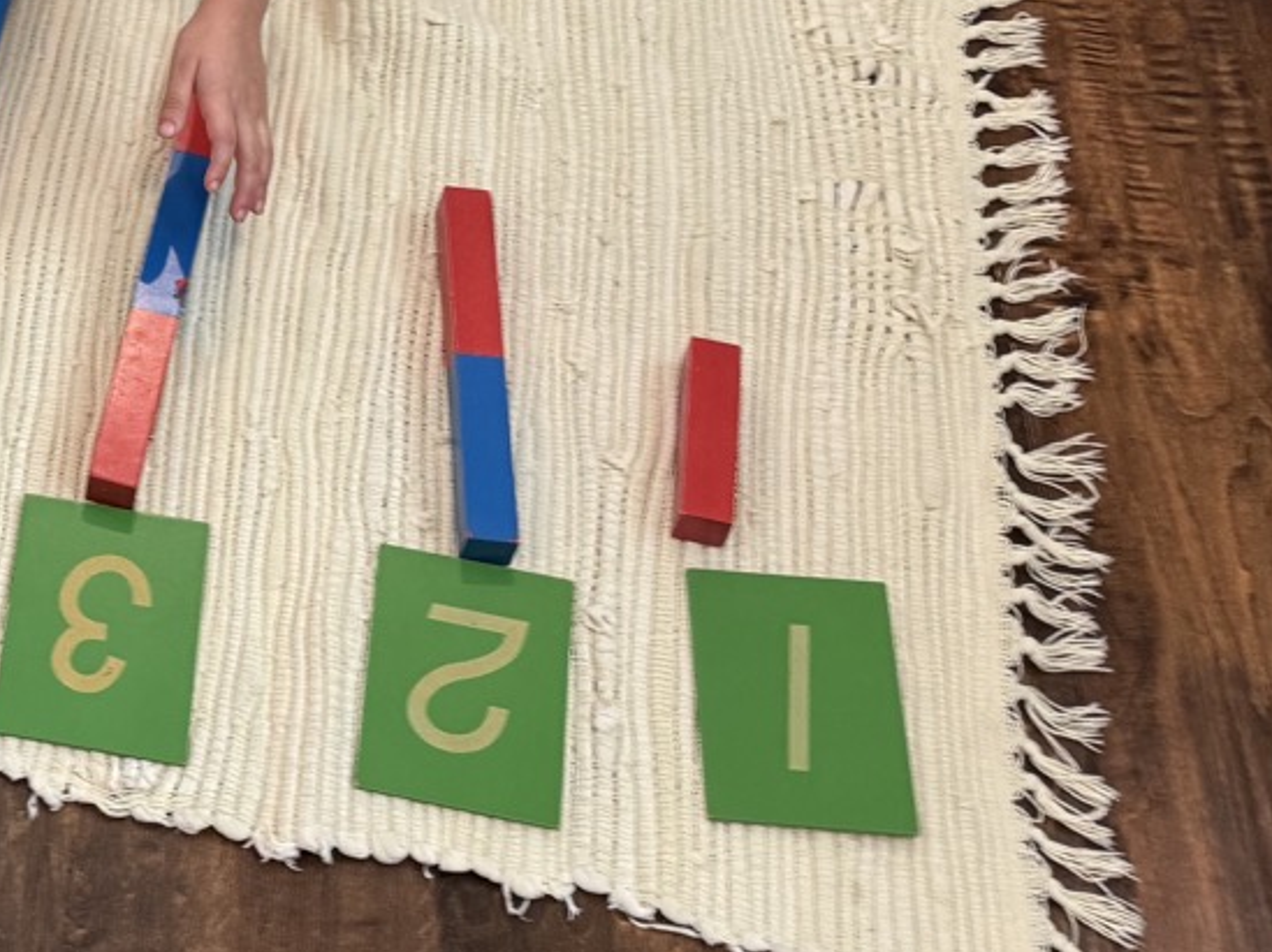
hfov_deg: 25.7
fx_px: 2571
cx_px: -132
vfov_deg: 20.2
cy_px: -51
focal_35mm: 70
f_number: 1.78
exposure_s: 1/60
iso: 250
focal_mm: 6.76
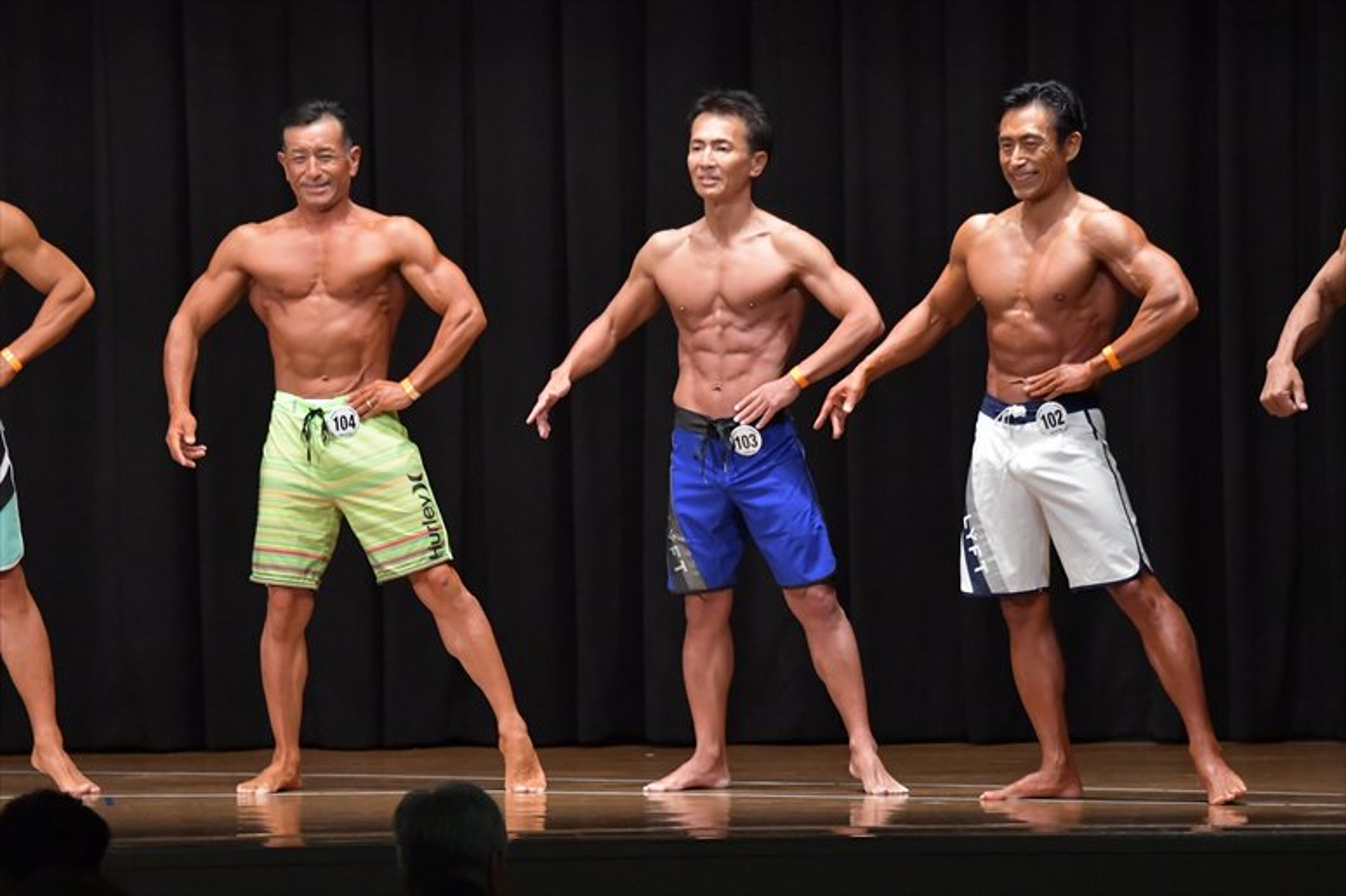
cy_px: 448
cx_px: 673
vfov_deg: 6.8
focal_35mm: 202
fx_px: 7549
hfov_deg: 10.2
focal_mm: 135
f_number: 5.6
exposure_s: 1/400
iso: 6400
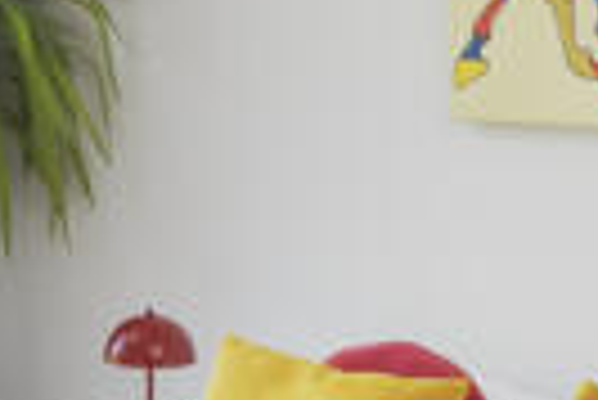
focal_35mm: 123
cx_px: -270
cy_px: 173
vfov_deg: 11.2
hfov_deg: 15.5
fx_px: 2045
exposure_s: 1/200
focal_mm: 16
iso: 500
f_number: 8
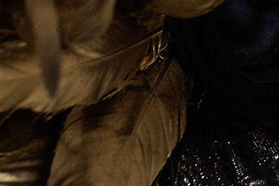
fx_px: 4301
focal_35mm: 555
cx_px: 554
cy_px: -242
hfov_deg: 3.7
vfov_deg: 2.5
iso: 320
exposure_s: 1/200
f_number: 5.6
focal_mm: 70
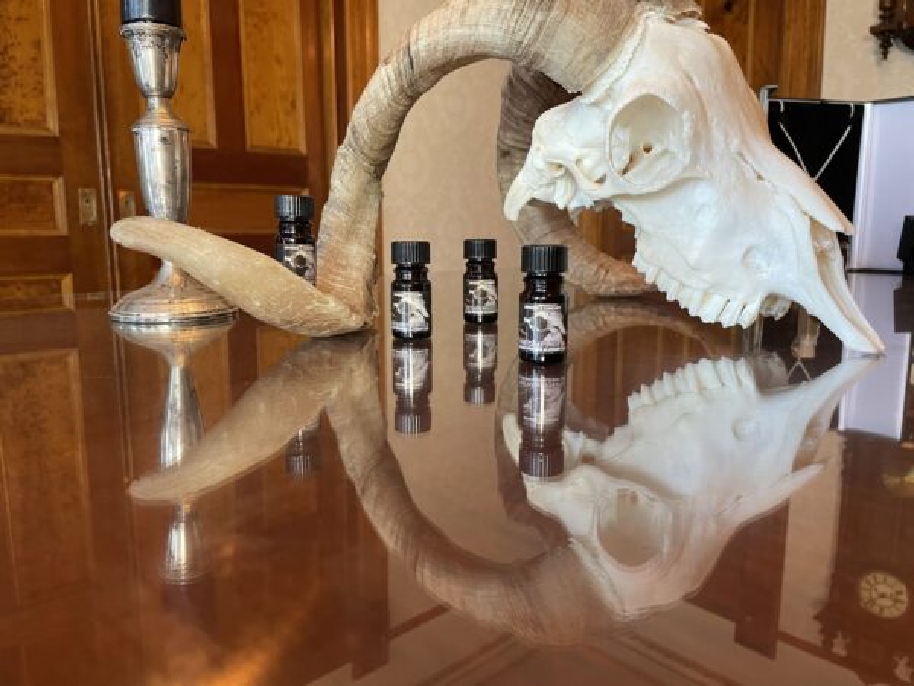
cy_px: 343
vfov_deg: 53.1
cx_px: 457
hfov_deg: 67.3
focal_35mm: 26
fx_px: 687
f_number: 1.6
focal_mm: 4.2
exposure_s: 1/60
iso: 400
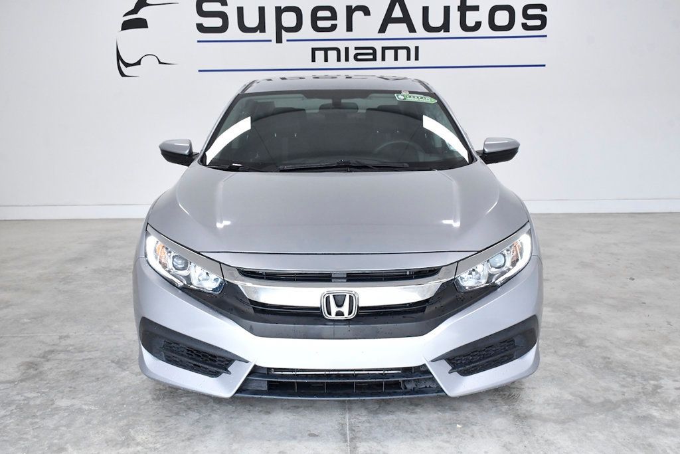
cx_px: 340
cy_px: 227
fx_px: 737
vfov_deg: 34.2
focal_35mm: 39
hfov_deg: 49.5
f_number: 9
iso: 2500
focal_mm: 26
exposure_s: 1/320
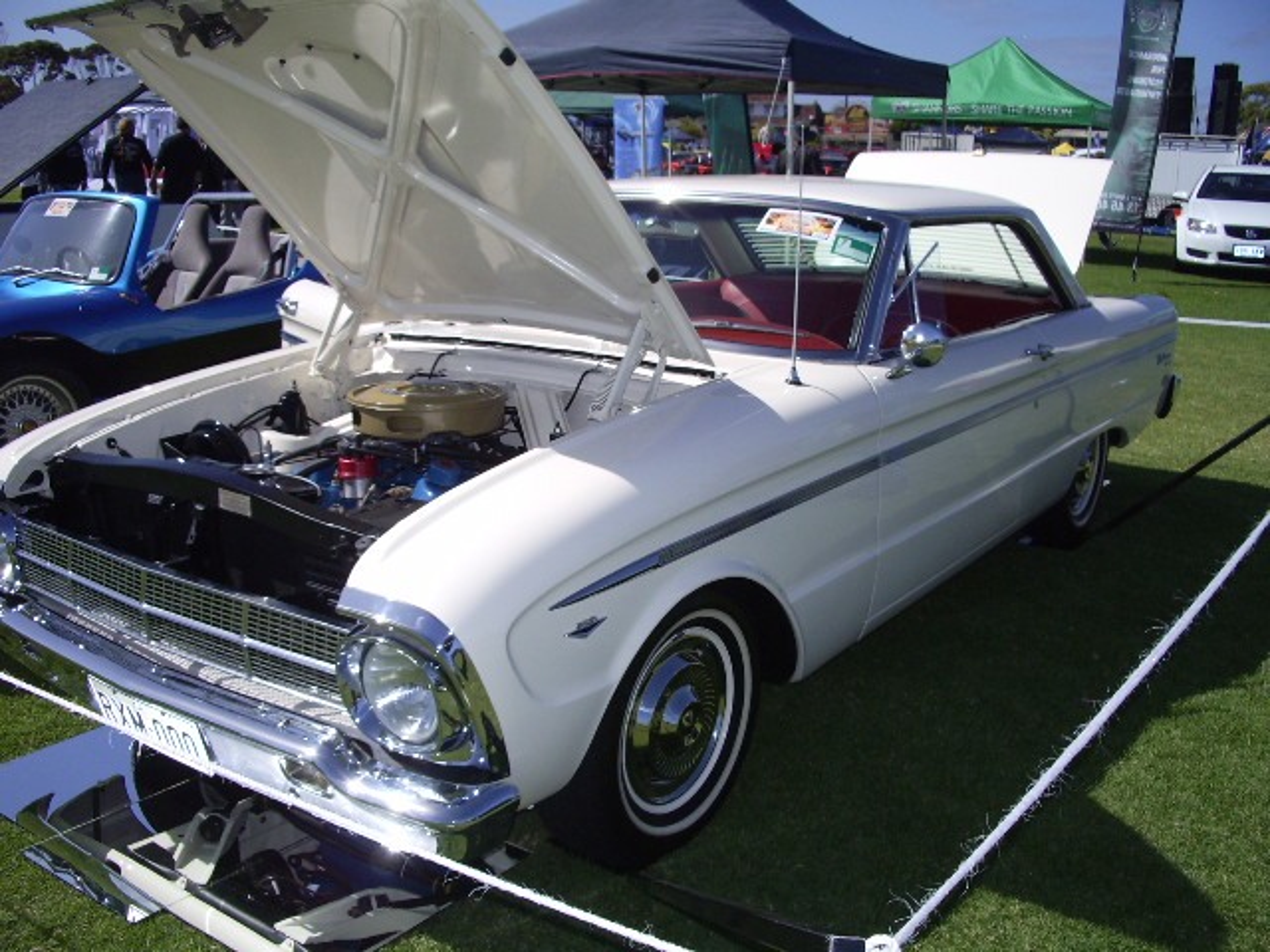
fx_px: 1284
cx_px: 635
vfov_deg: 40.7
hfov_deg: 52.6
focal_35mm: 35
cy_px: 476
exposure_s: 1/1000
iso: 80
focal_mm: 5.8
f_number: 4.3
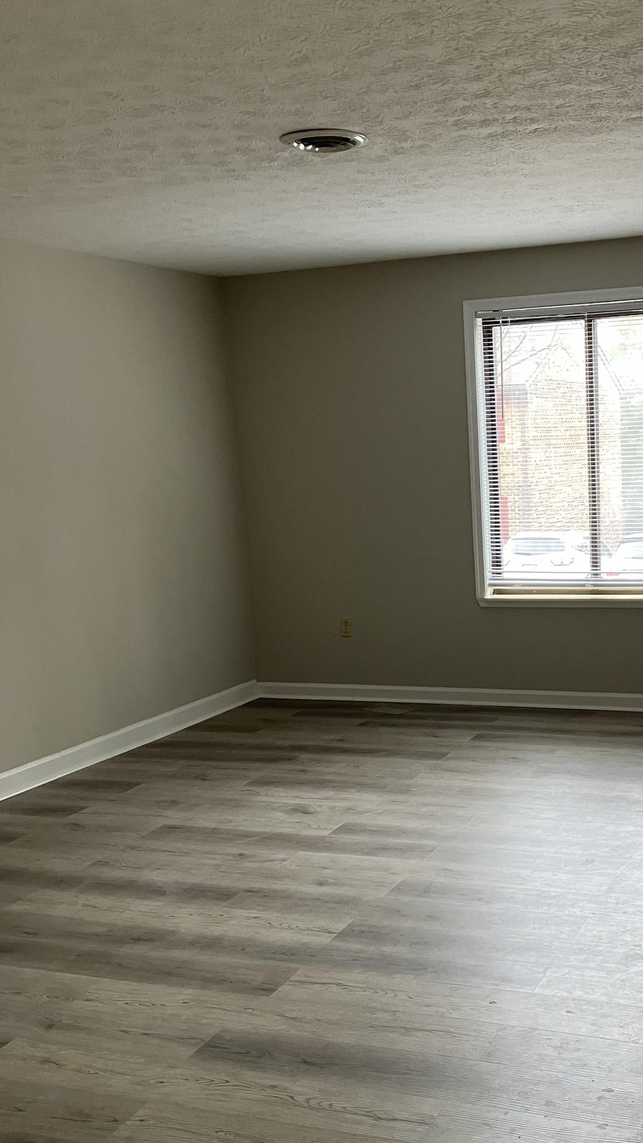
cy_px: 695
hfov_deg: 29.7
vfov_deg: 51.2
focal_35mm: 39
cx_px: 516
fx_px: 1182
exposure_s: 1/60
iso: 100
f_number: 1.8
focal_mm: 3.99
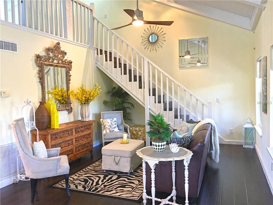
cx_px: 136
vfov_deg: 48.2
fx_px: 229
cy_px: 102
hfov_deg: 61.7
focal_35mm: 29
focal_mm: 4.15
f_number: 2.2
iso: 64
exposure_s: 1/15
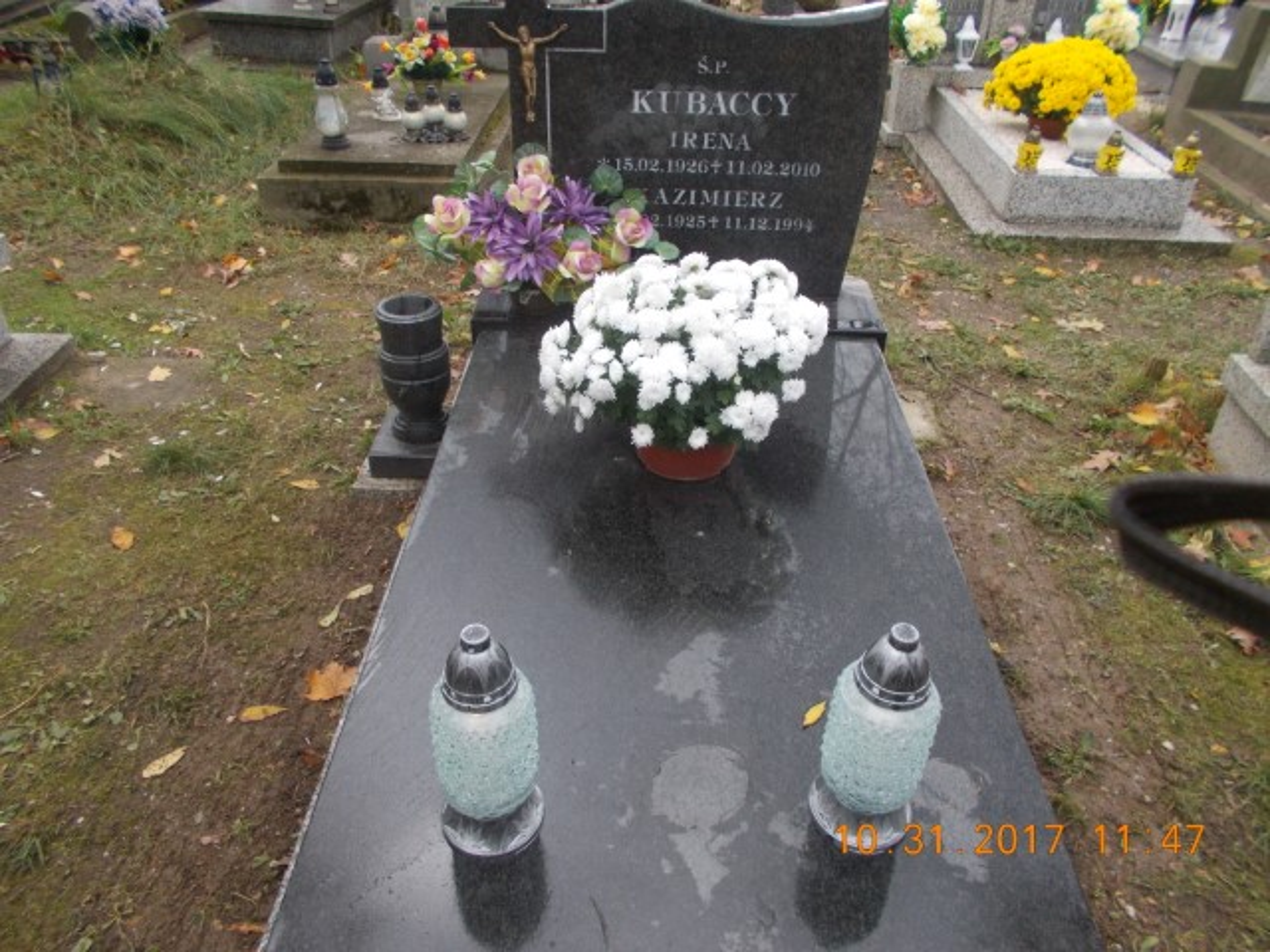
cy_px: 476
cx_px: 635
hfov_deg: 67.3
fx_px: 954
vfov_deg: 53.1
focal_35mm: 26
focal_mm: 4.6
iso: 200
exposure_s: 1/250
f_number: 3.2
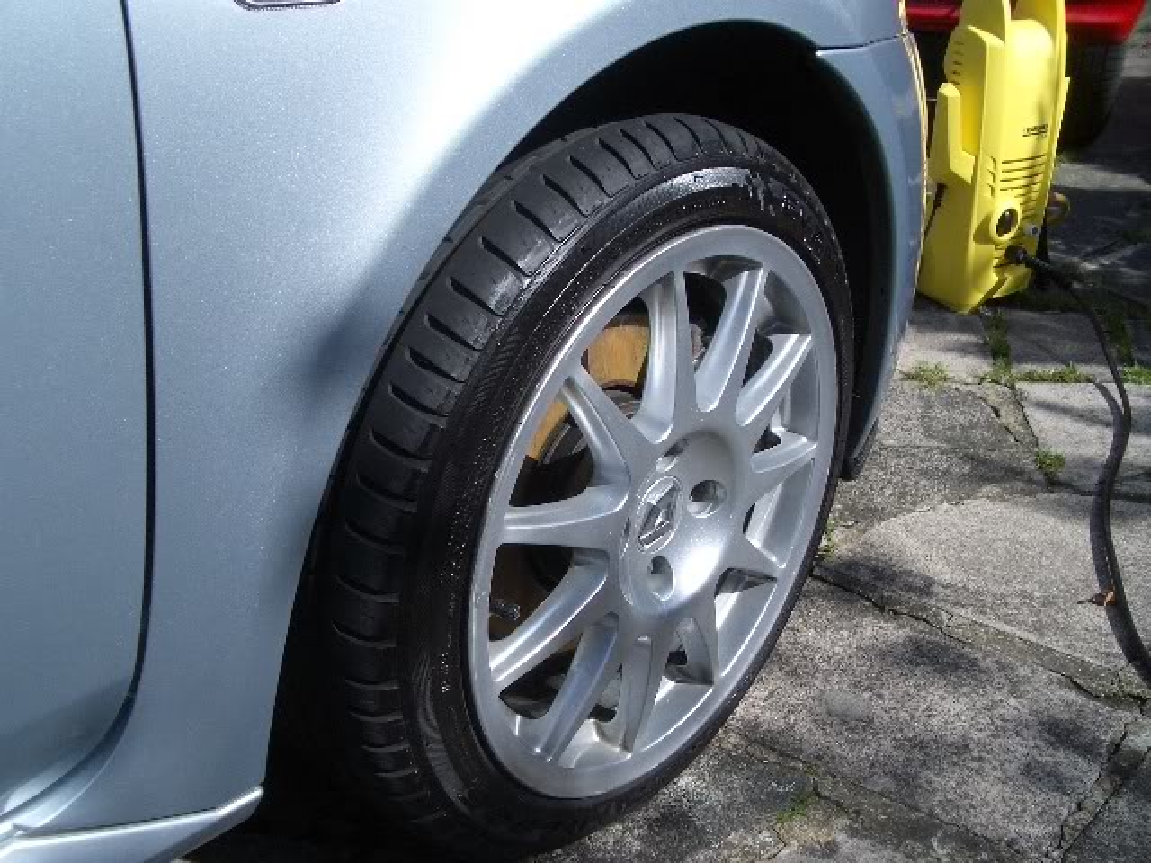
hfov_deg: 52.6
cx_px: 576
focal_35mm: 35
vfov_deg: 40.7
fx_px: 1164
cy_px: 432
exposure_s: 1/400
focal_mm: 5.8
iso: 50
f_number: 4.3
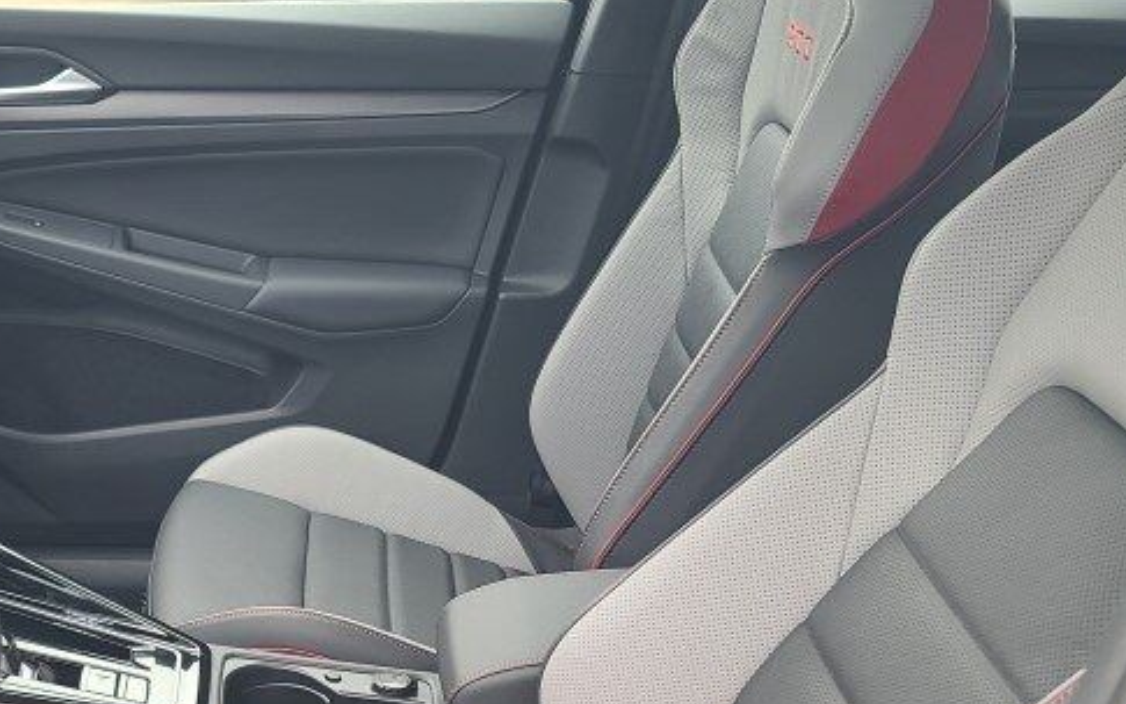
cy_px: 809
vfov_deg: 21.7
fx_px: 1718
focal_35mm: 56
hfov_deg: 35.9
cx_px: 371
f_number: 1.8
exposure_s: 1/60
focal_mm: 7
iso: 80
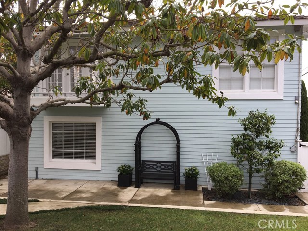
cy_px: 116
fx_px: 258
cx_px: 154
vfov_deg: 48.2
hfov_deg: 61.7
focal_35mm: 29
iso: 25
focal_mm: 4.15
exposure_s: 1/400
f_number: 2.2
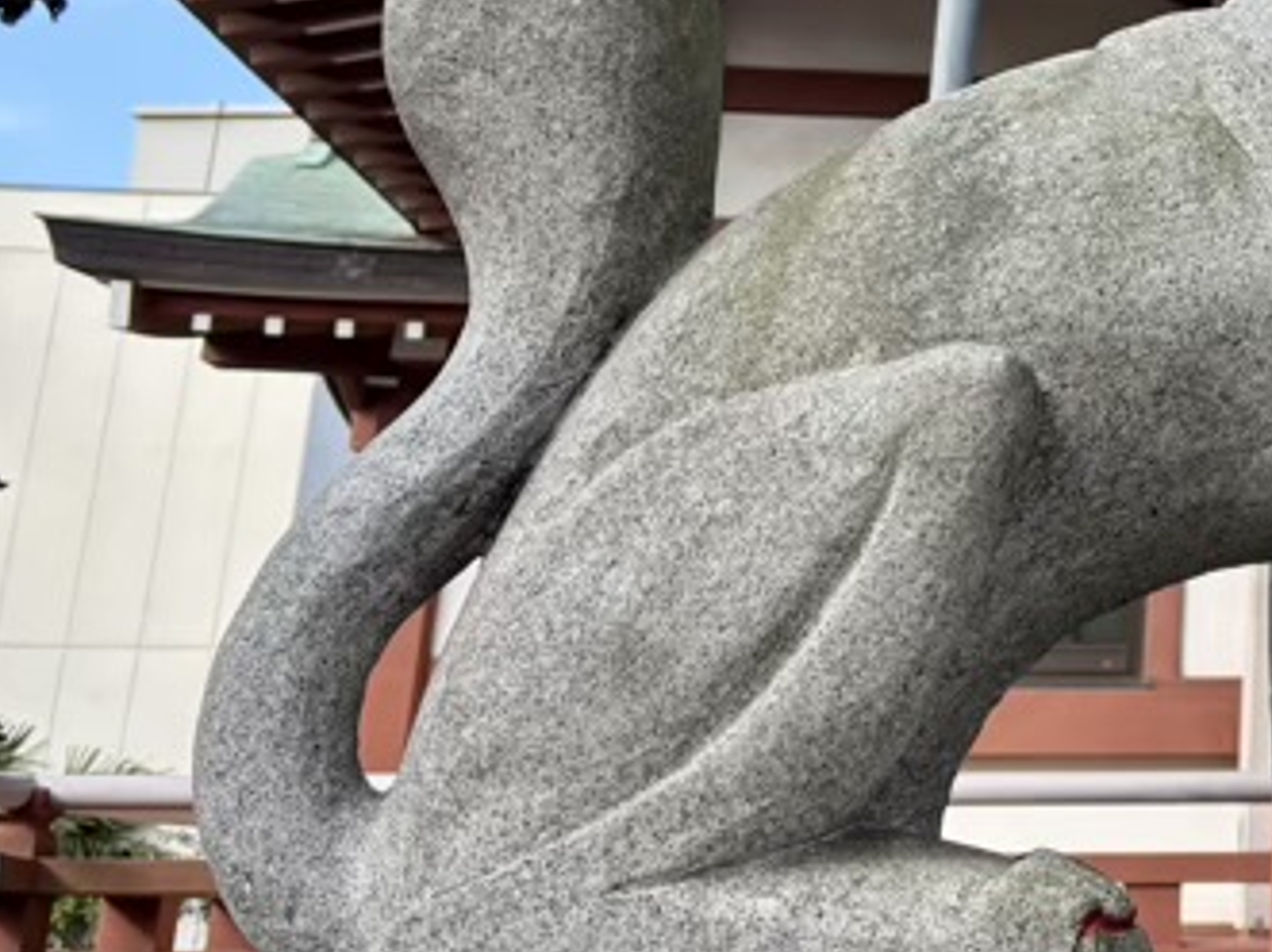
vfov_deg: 26.4
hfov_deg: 32.2
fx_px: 2020
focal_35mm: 55
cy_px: 307
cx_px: 1272
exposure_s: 1/818
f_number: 1.6
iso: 50
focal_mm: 5.96
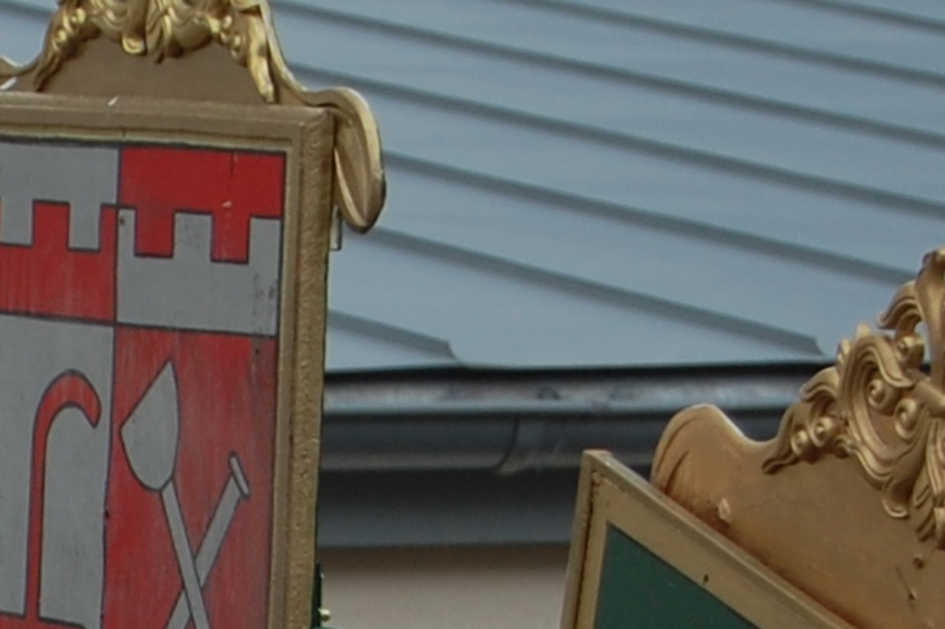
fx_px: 10687
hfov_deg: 5.0
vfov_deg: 3.3
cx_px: -655
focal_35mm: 407
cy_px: 1222
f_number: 6.3
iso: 200
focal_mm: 55
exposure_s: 1/160
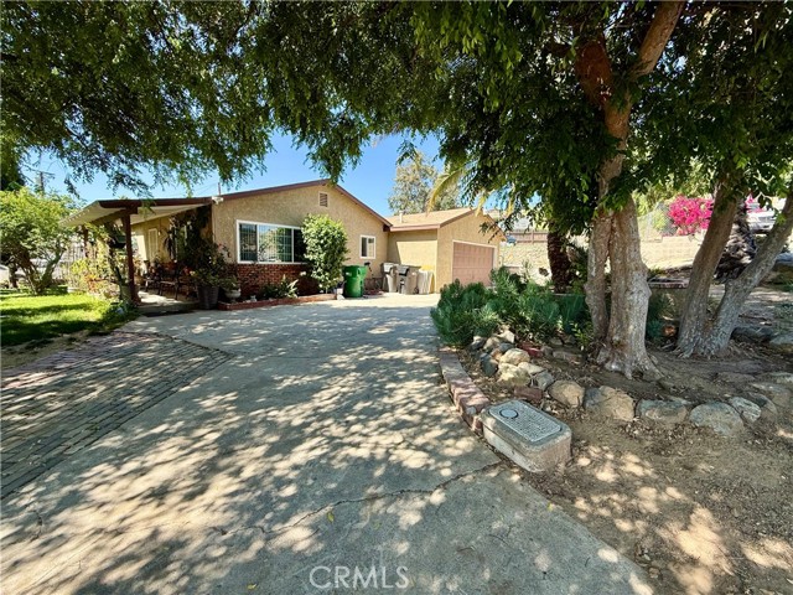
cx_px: 396
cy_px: 298
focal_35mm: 14
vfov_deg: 85.7
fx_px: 321
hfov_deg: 102.1
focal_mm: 2.22
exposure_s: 1/596
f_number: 2.2
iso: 64
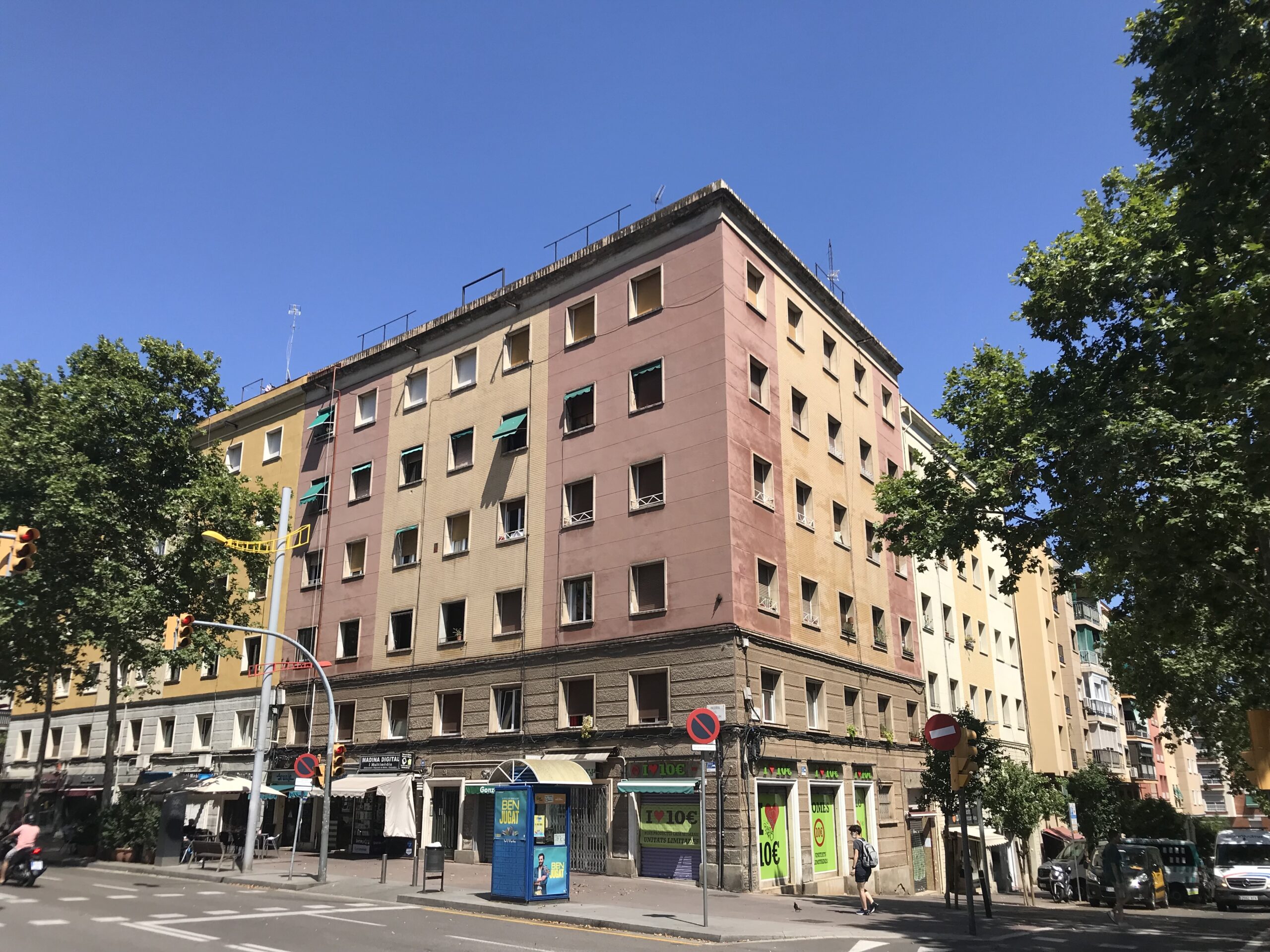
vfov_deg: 49.7
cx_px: 635
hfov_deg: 63.4
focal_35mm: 28
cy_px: 476
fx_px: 1027
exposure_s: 1/2398
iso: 20
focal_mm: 3.99
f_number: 1.8
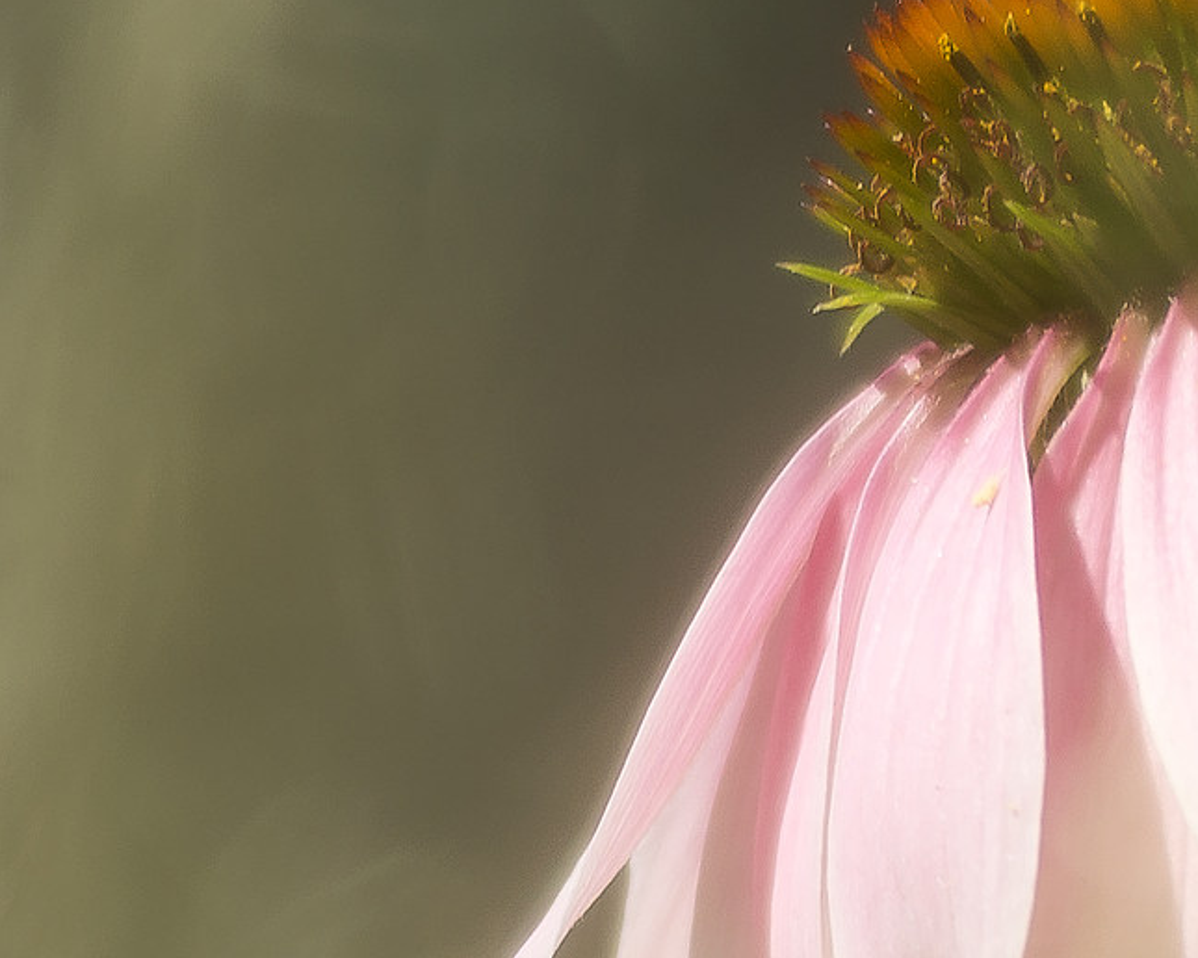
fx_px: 38931
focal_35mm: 1098
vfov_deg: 1.4
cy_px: 547
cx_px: 1722
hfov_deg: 1.8
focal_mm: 210
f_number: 6.3
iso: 100
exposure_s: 1/320
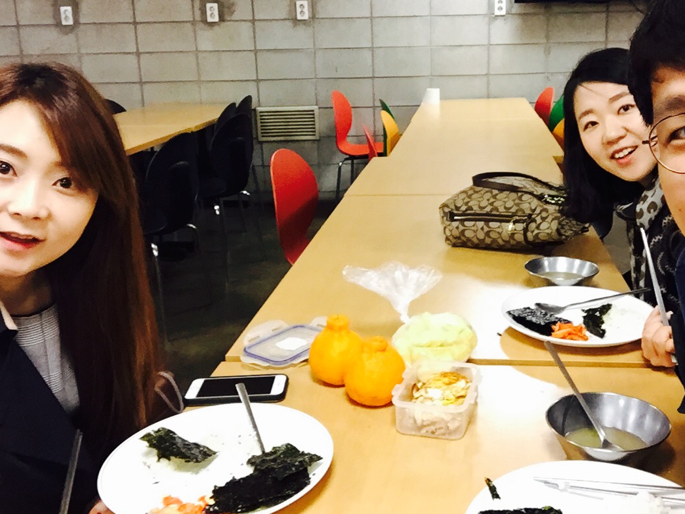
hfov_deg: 48.7
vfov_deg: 37.7
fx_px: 752
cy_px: 224
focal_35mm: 38
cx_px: 405
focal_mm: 2.65
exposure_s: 1/30
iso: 200
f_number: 2.2
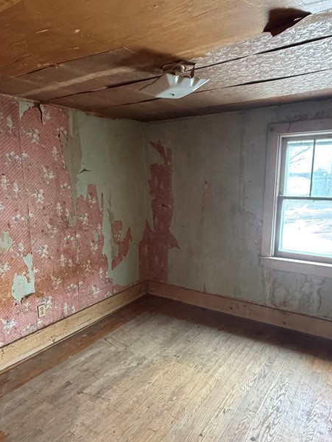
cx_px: 176
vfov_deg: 71.4
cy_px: 246
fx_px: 307
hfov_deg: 56.8
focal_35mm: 24
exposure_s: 1/60
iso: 400
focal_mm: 2.22
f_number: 2.2
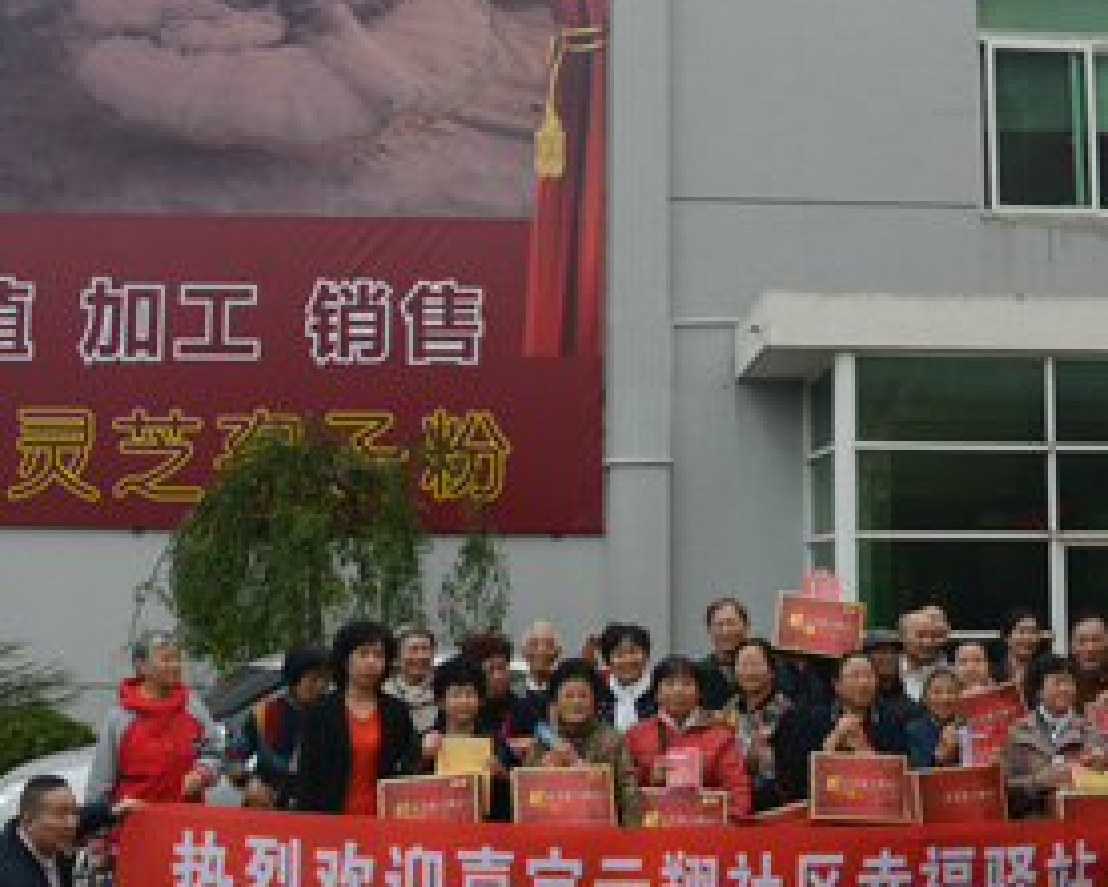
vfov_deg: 27.4
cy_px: 287
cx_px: 723
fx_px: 1804
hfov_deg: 33.9
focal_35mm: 55
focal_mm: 18
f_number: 10
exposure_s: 1/20
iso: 200
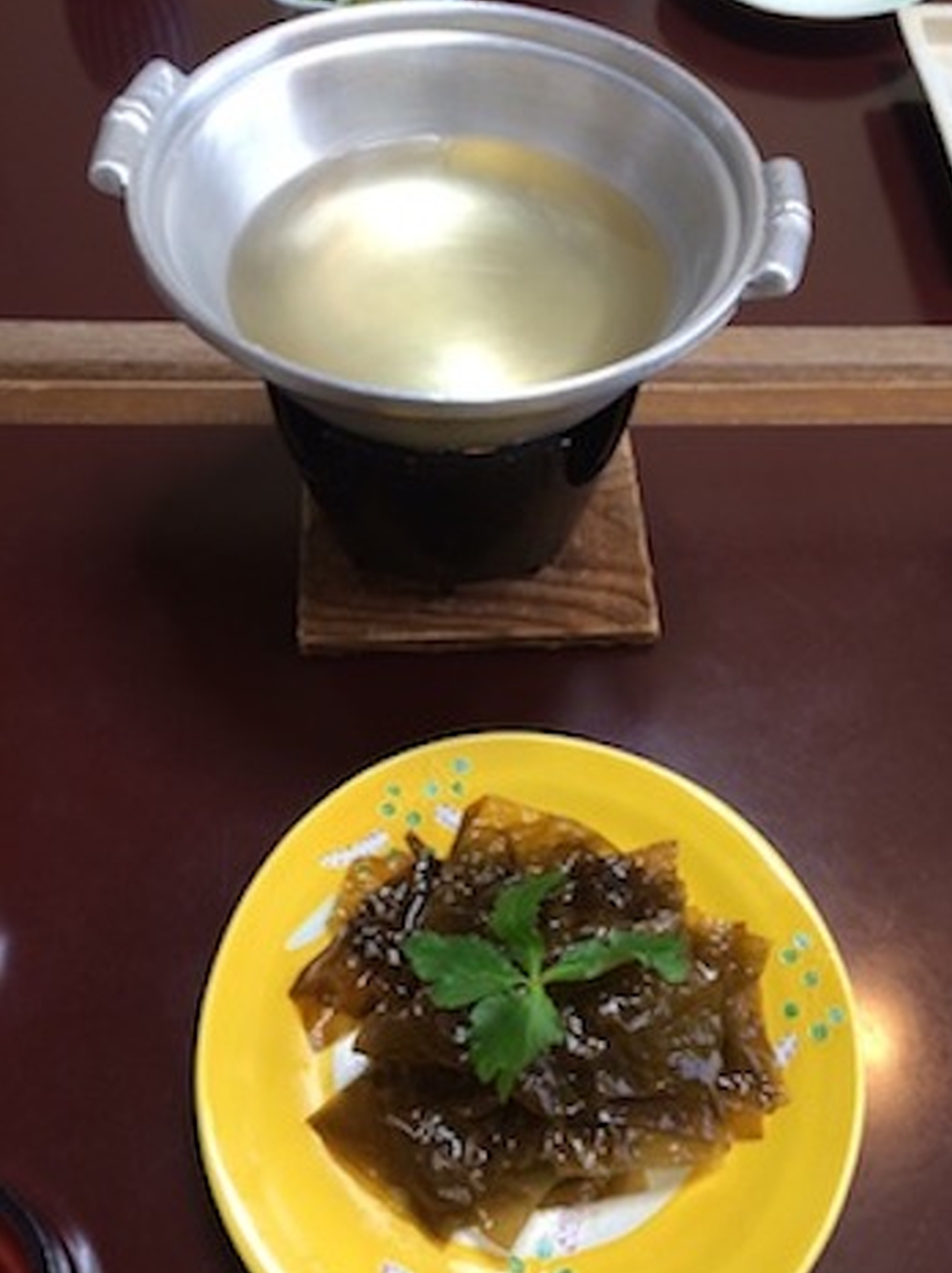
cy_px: 643
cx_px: 490
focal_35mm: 31
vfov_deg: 58.4
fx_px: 1138
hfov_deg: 45.4
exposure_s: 1/30
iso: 100
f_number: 2.2
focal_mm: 4.12
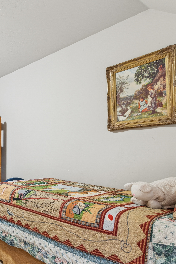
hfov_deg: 37.1
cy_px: 152
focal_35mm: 28
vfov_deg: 65.1
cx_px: -28
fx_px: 205
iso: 100
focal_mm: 10
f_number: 6.3
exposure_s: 1/1.67
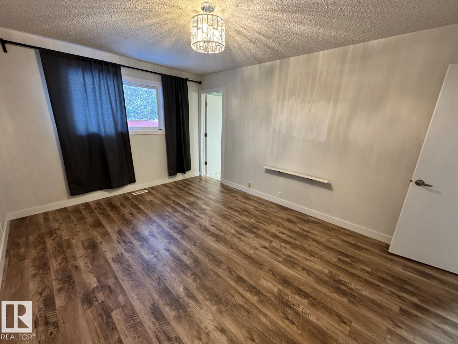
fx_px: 185
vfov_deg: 85.7
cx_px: 229
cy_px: 172
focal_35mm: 14
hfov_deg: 102.1
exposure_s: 1/60
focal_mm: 2.22
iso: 320
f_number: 2.2
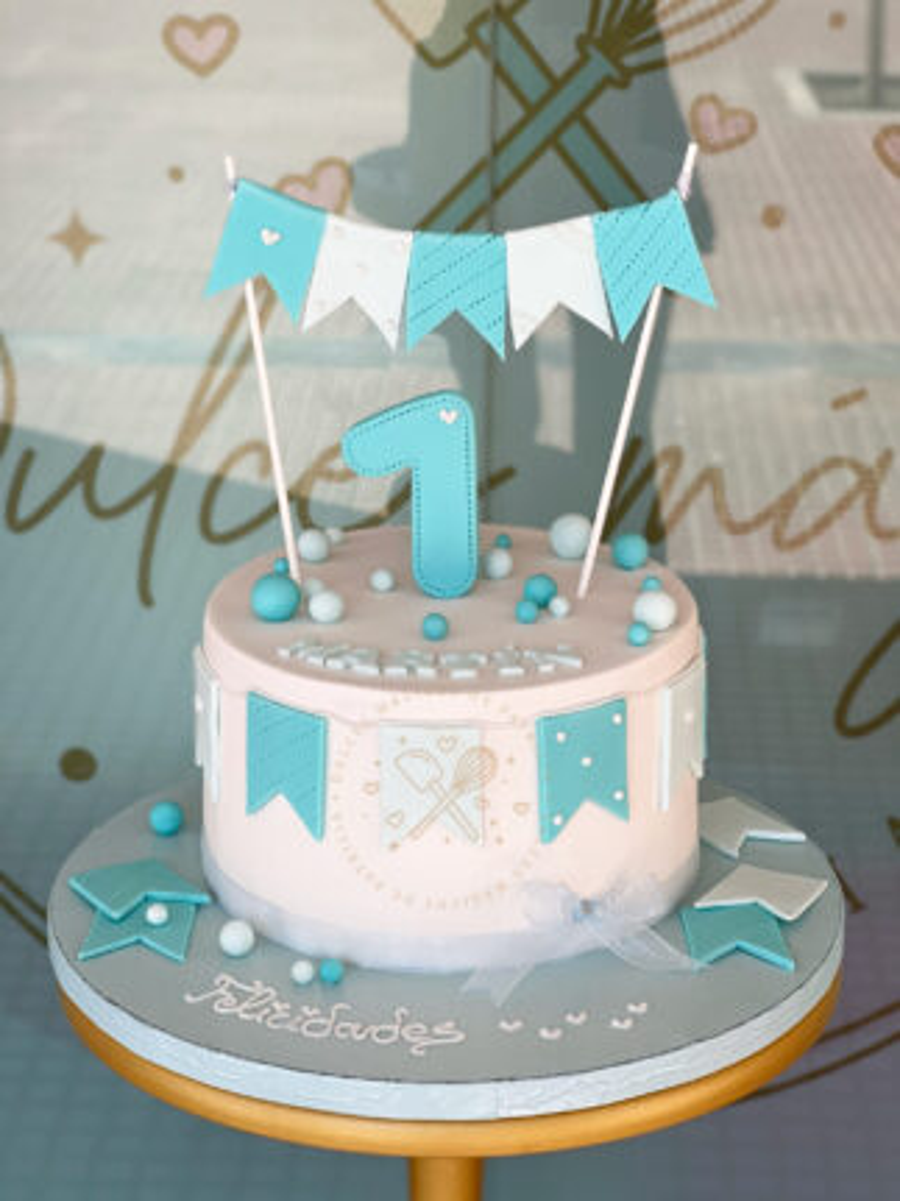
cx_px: 450
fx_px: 2671
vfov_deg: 25.3
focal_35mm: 77
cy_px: 600
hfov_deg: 19.1
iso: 25
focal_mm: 9
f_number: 2.8
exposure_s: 1/121
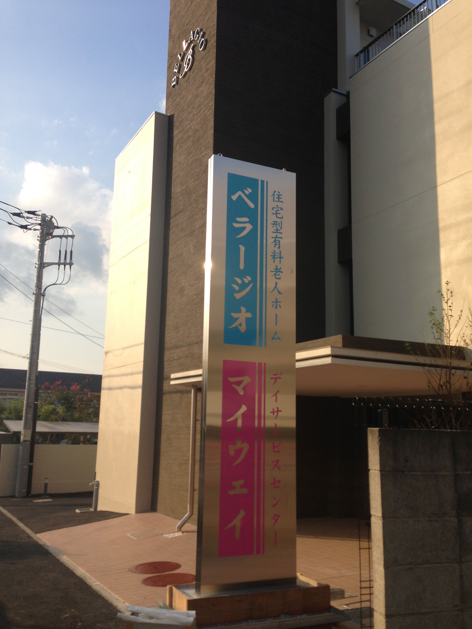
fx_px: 600
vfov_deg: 55.4
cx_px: 236
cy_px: 314
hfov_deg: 42.9
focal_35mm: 33
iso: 50
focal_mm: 4.13
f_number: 2.4
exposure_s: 1/935
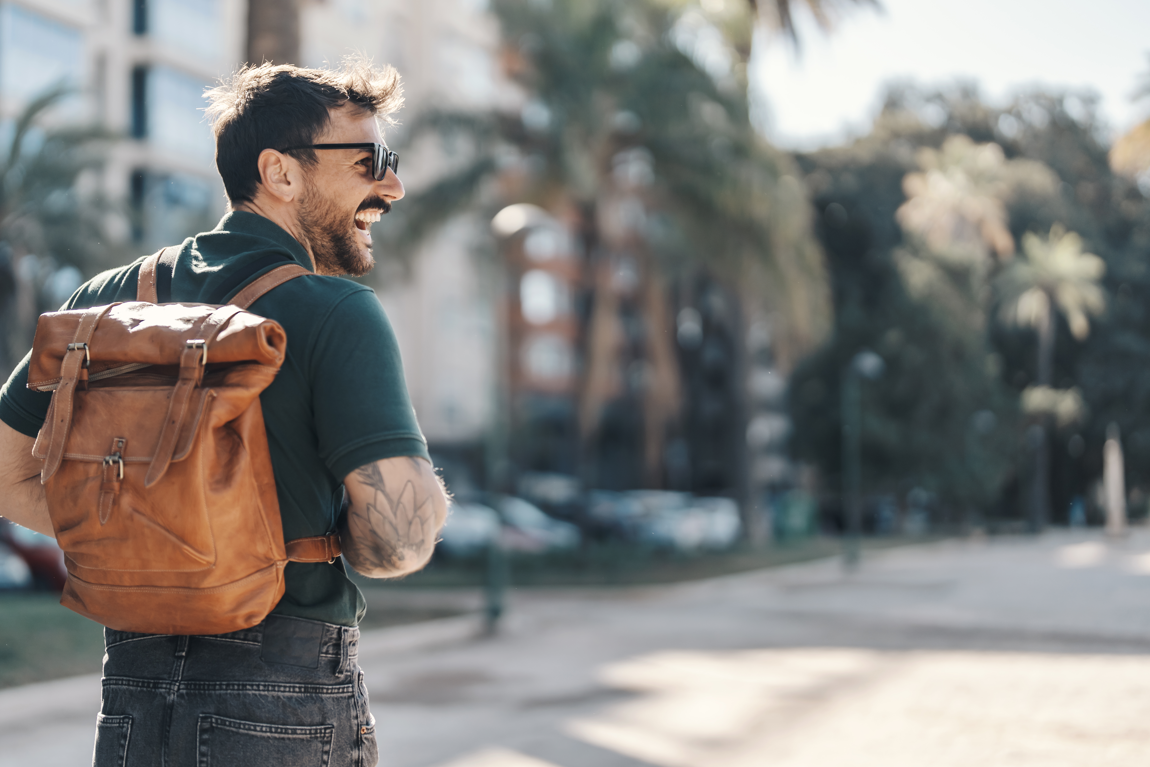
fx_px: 1885
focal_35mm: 59
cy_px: 353
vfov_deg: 23.0
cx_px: 472
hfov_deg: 33.8
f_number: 1.2
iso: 100
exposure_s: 1/2500
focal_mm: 50
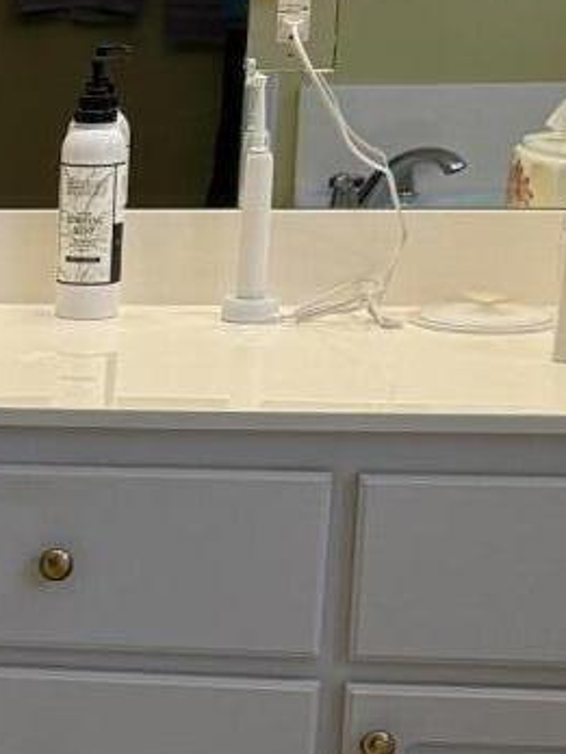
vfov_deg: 14.2
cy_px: 680
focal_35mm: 138
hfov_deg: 10.0
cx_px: -520
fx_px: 3009
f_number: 1.78
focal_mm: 6.76
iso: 200
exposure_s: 1/205
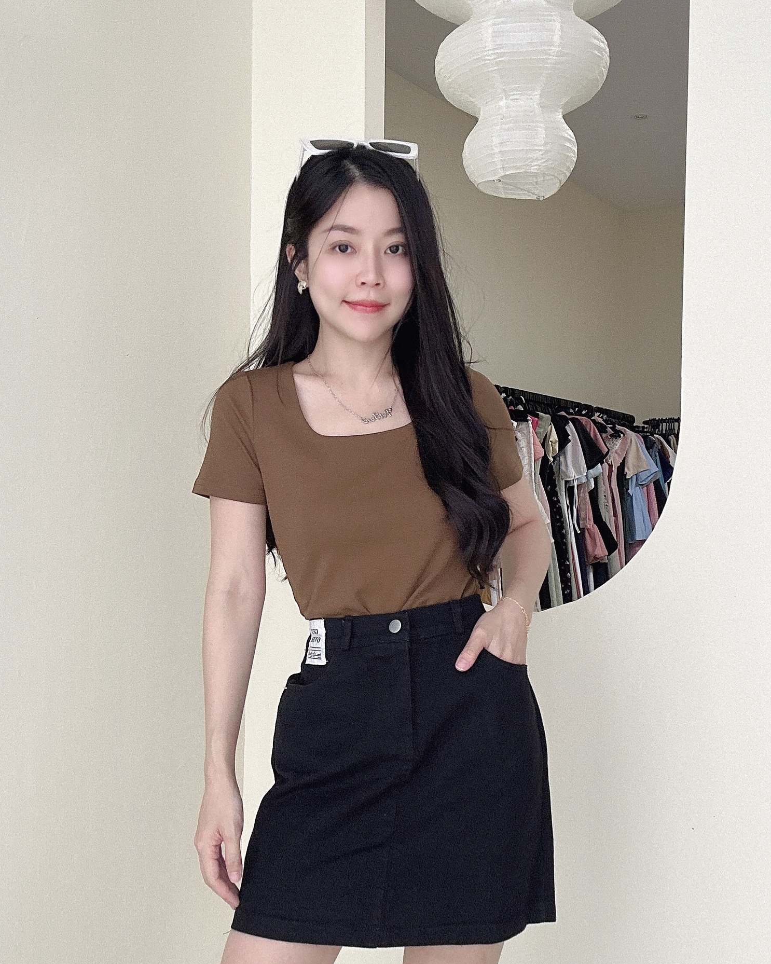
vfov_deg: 59.4
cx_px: 380
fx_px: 827
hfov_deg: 50.0
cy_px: 622
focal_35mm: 29
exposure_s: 1/62
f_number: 1.9
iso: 80
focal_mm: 2.69
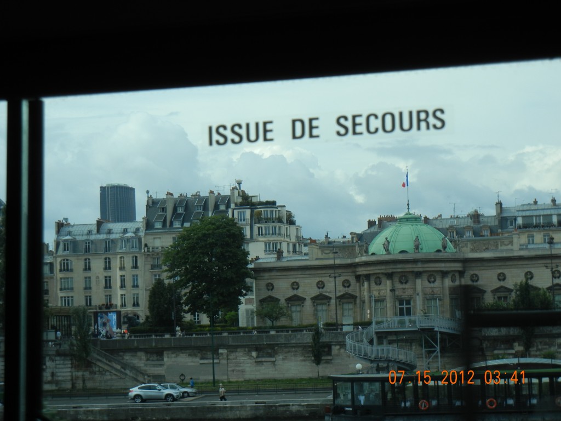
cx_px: 280
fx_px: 1442
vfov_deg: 16.6
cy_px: 210
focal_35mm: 89
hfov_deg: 22.0
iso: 160
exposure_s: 1/253
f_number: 8.8
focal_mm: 16
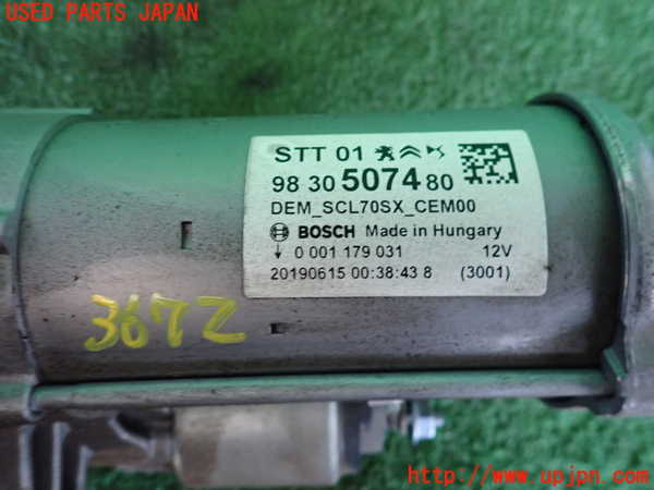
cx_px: 327
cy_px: 245
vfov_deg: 54.9
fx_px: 472
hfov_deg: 69.4
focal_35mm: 25
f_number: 2
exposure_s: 1/30
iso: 500
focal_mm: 4.5
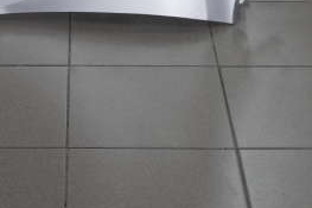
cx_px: 83
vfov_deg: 9.4
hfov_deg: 14.8
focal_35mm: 138
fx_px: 1195
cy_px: -168
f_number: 4
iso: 800
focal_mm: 22
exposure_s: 1/160
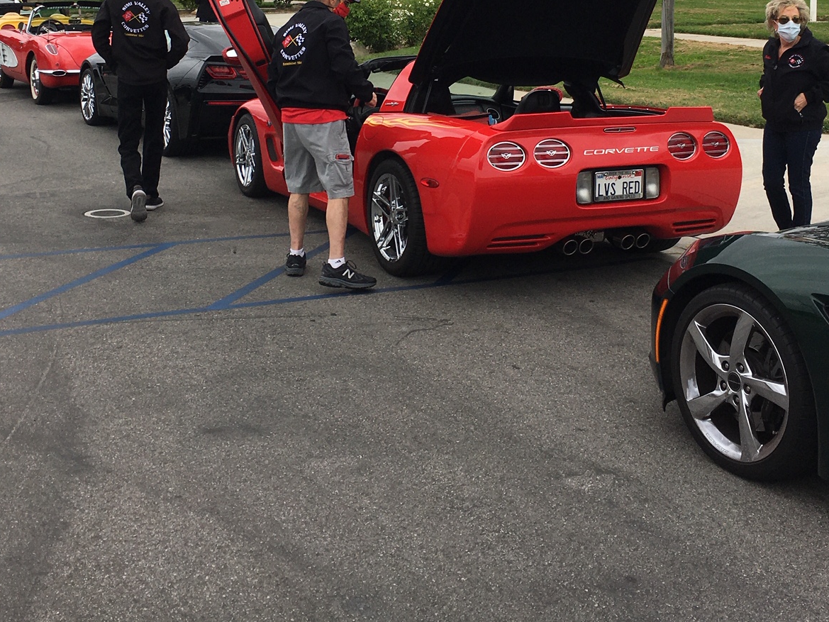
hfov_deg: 38.2
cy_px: 101
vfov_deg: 28.3
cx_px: 387
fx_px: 1198
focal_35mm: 50
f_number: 2.2
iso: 25
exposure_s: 1/534
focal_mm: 4.15
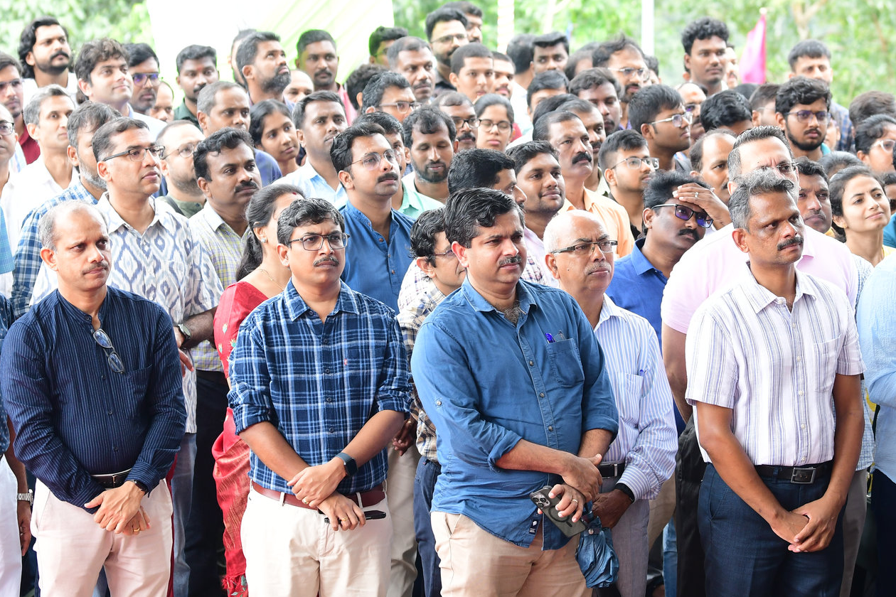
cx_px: 486
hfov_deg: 13.7
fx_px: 3733
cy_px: 237
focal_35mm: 150
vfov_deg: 9.1
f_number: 4
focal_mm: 70
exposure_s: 1/250
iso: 500
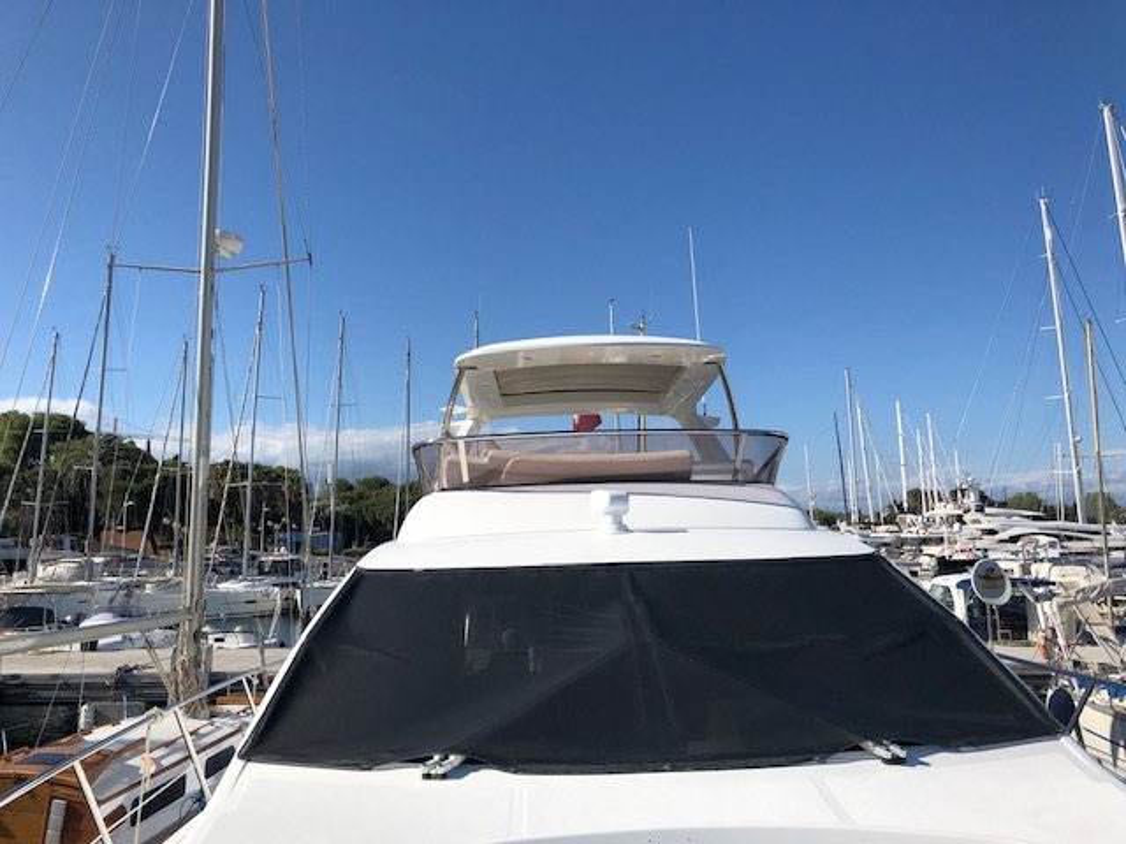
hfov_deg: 63.4
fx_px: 911
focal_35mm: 28
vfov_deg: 49.7
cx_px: 563
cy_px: 422
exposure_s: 1/3205
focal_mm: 3.99
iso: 25
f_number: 1.8
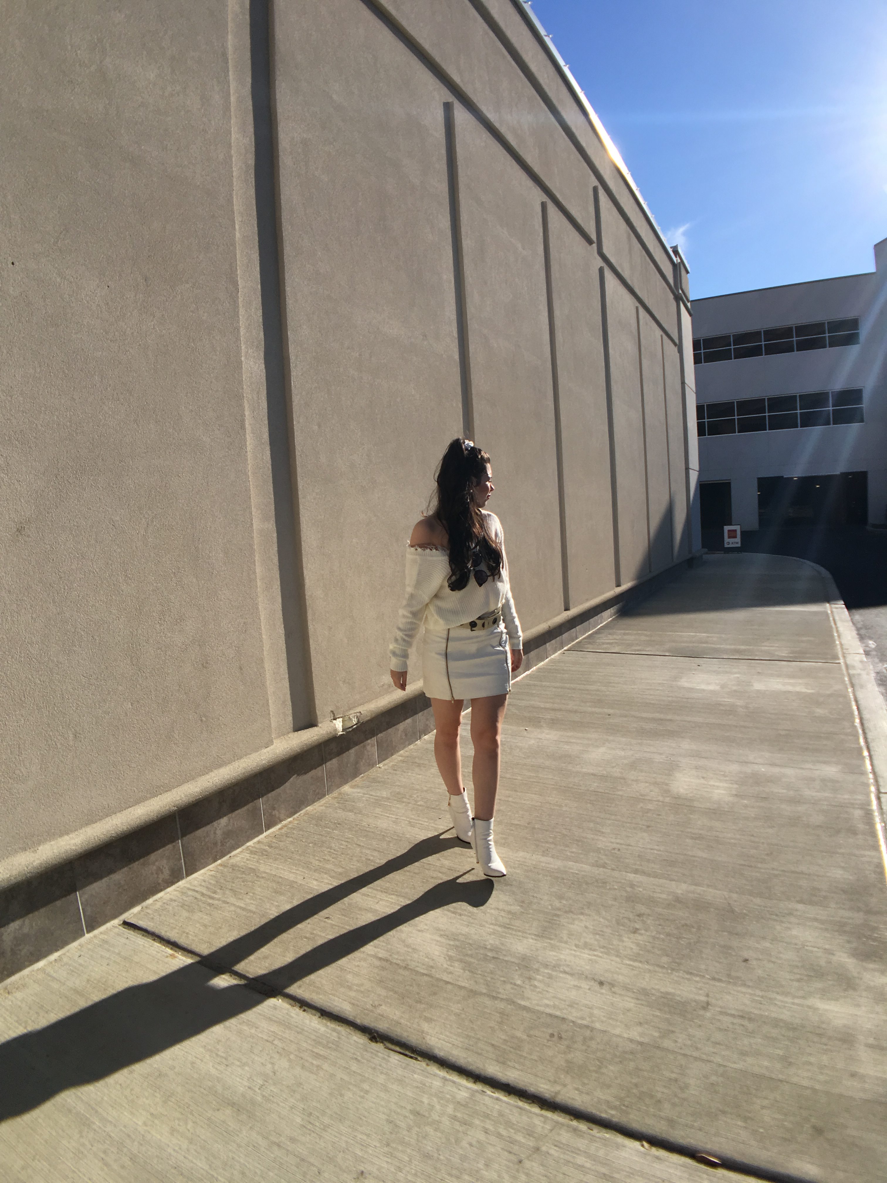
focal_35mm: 29
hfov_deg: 48.2
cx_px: 444
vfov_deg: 61.7
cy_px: 592
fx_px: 991
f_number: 2.2
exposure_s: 1/2024
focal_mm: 4.15
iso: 25
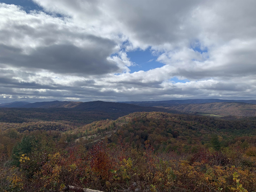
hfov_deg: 67.3
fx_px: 192
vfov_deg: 53.1
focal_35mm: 26
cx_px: 128
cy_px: 96
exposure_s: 1/5128
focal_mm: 4.25
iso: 25
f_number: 1.8
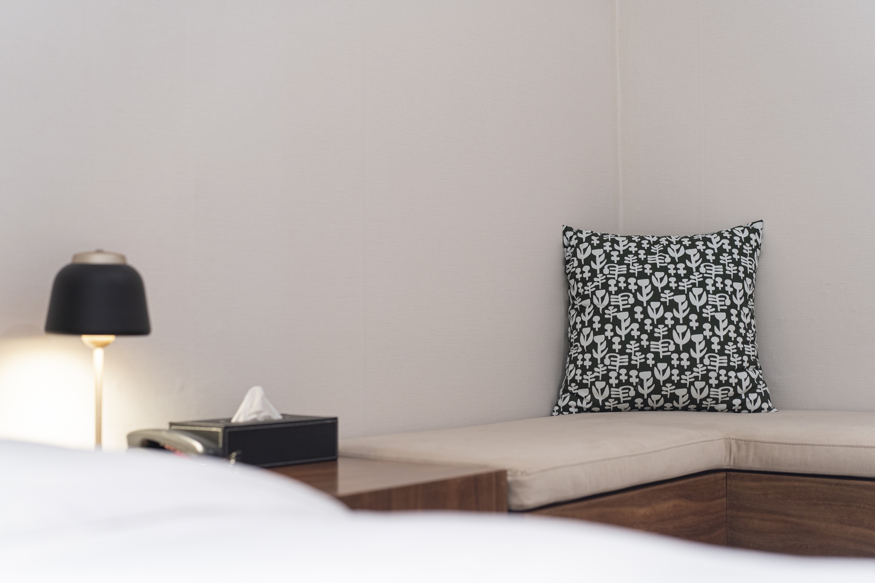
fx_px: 1337
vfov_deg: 24.6
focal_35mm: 55
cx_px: 438
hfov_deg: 36.2
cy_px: 292
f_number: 2.8
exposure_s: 1/13
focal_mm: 55
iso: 400
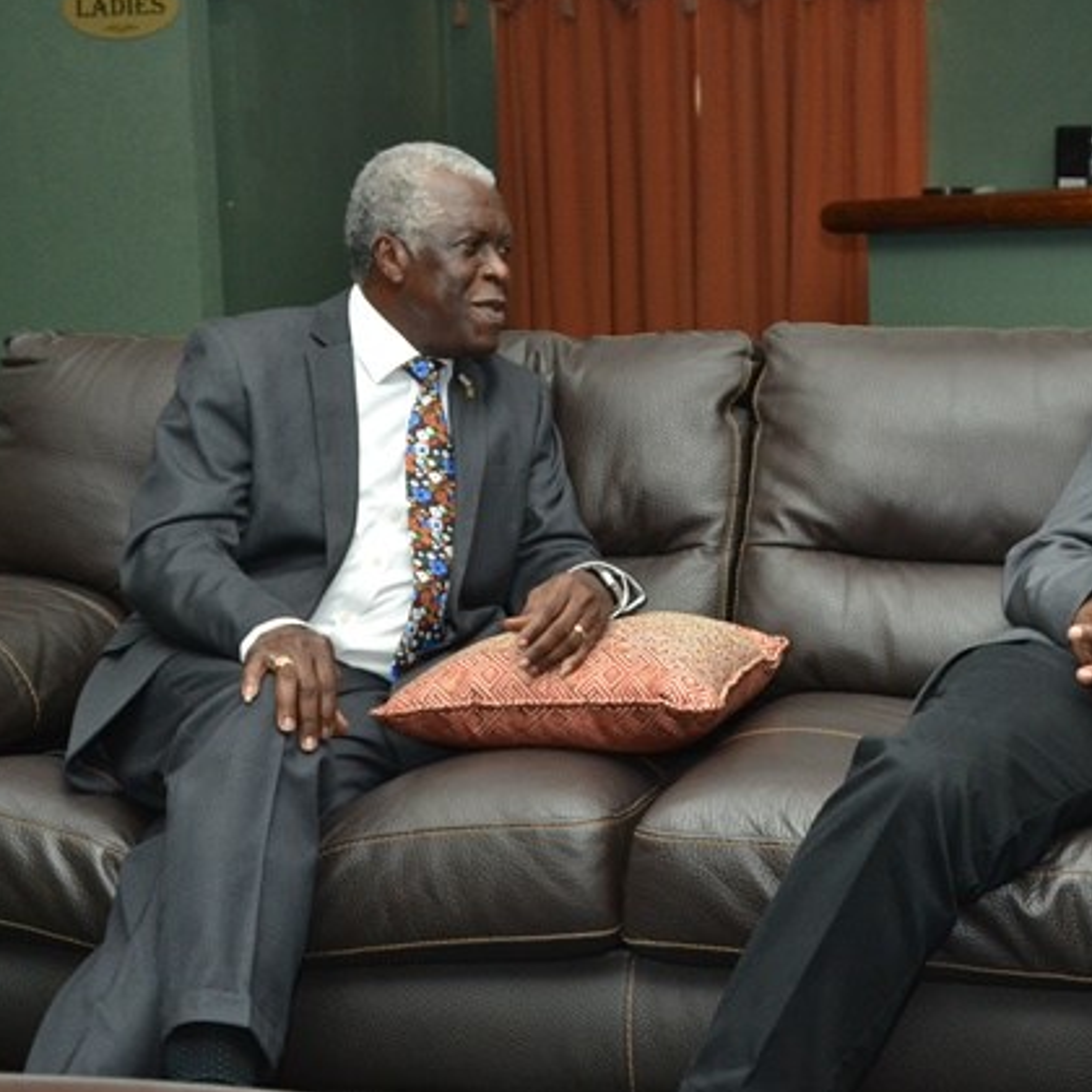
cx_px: 822
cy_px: 542
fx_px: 2356
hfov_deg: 25.8
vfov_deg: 26.1
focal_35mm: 66
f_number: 3.8
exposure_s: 1/160
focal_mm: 34
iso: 1600
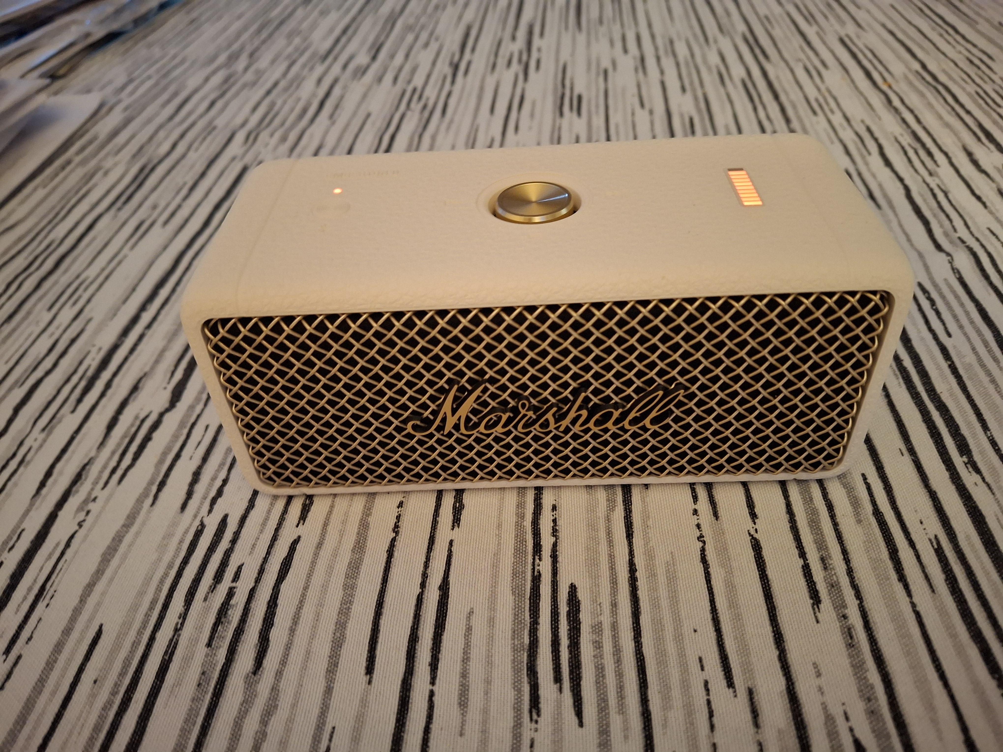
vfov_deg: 54.9
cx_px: 502
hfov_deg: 69.4
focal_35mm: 25
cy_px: 376
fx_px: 724
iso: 640
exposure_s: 1/20
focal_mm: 4.69
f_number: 1.8
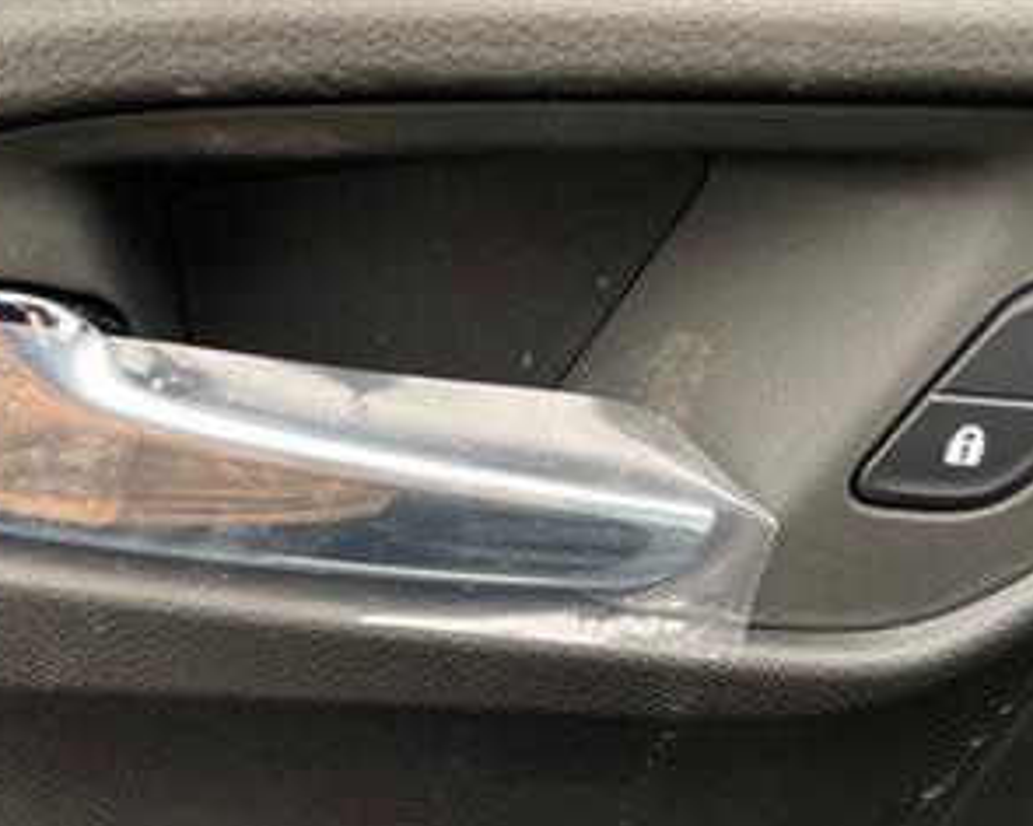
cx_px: 228
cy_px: 826
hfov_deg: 33.3
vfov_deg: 26.2
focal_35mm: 55
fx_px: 1682
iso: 125
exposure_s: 1/60
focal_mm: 4.2
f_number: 1.6
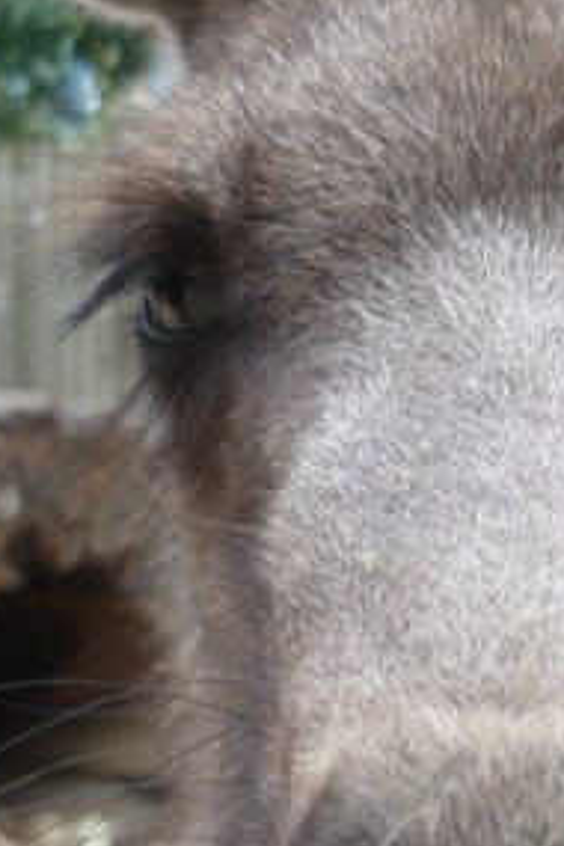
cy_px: 395
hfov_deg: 17.2
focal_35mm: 77
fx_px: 1809
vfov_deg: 26.3
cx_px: 600
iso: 100
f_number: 2.8
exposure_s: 1/80
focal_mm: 5.5
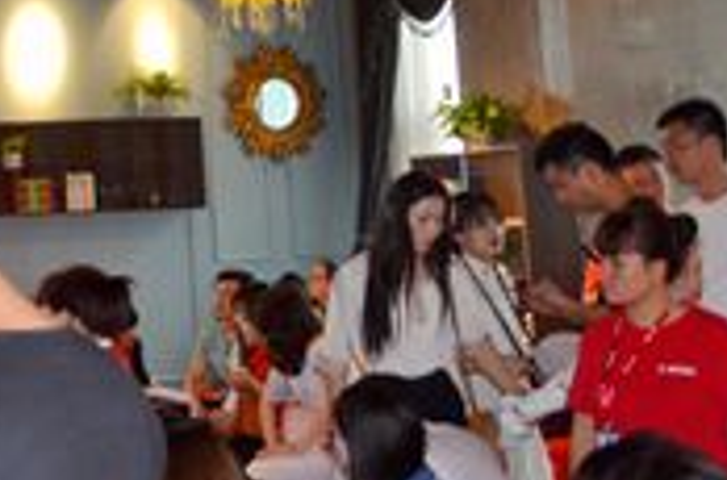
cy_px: -56
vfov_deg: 14.3
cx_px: -384
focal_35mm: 93
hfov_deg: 19.1
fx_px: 1873
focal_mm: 18
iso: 500
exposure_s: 1/60
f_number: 3.5
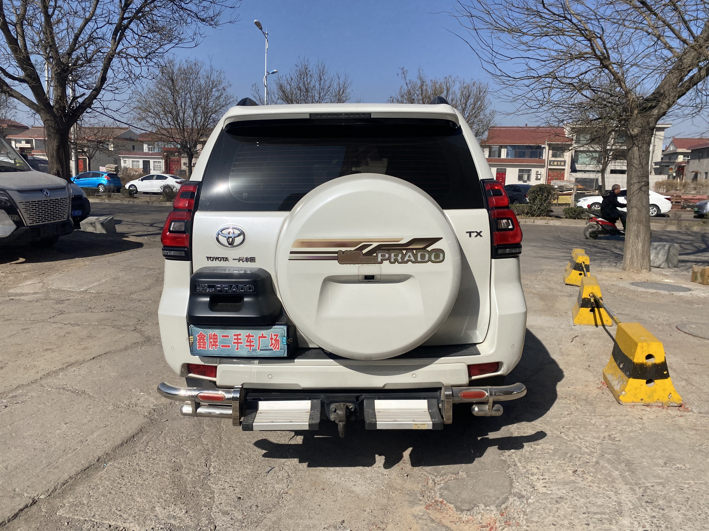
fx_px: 533
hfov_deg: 67.3
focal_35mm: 26
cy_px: 266
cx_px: 354
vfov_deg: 53.1
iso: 32
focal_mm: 4.25
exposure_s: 1/5236
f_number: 1.8
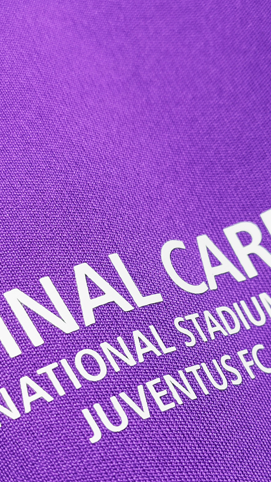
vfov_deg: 26.0
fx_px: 1035
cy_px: 332
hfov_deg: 14.8
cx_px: 210
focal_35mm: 81
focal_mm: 5.58
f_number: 1.8
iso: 100
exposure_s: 1/100
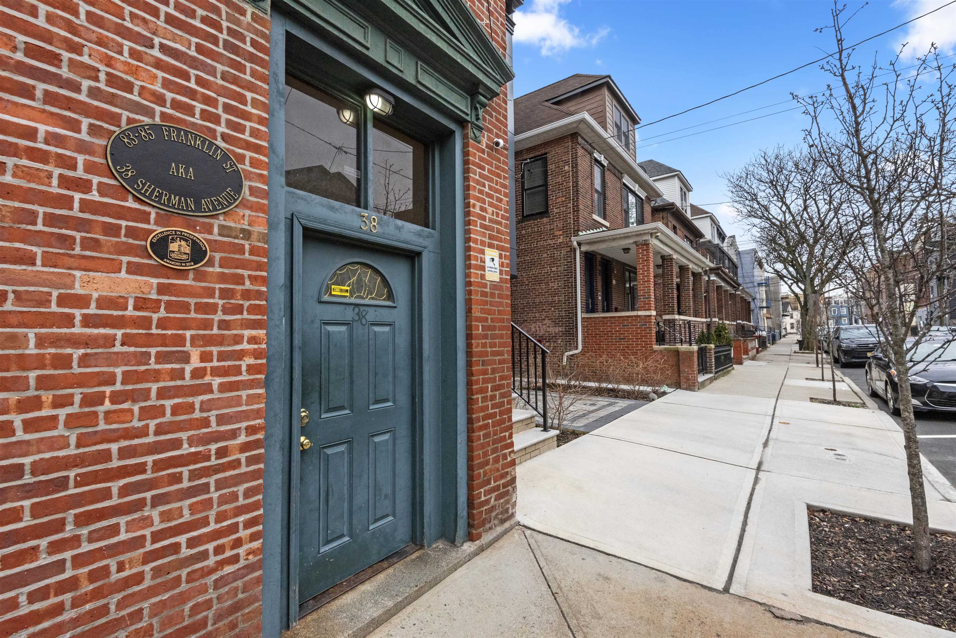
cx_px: 478
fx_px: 425
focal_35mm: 16
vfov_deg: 73.8
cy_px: 319
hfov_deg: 96.7
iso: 1250
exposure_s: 1/160
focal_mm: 16
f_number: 18
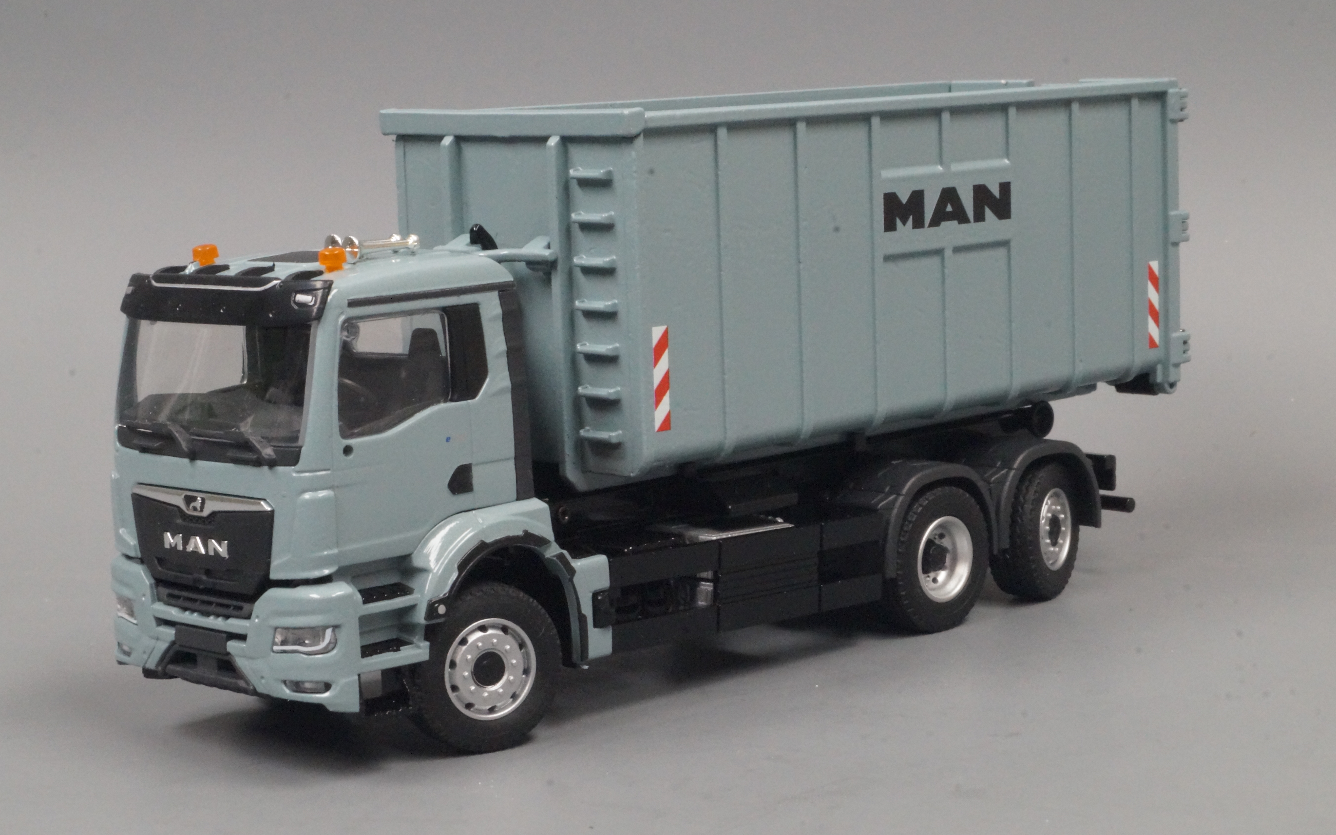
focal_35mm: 77
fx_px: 2804
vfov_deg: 16.9
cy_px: 391
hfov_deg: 26.8
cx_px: 668
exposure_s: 1/6
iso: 3200
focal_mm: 50
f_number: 29
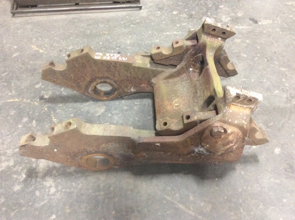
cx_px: 148
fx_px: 272
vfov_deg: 44.1
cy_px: 110
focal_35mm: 32
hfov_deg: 56.9
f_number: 2.4
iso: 250
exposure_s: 1/24
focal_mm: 3.3
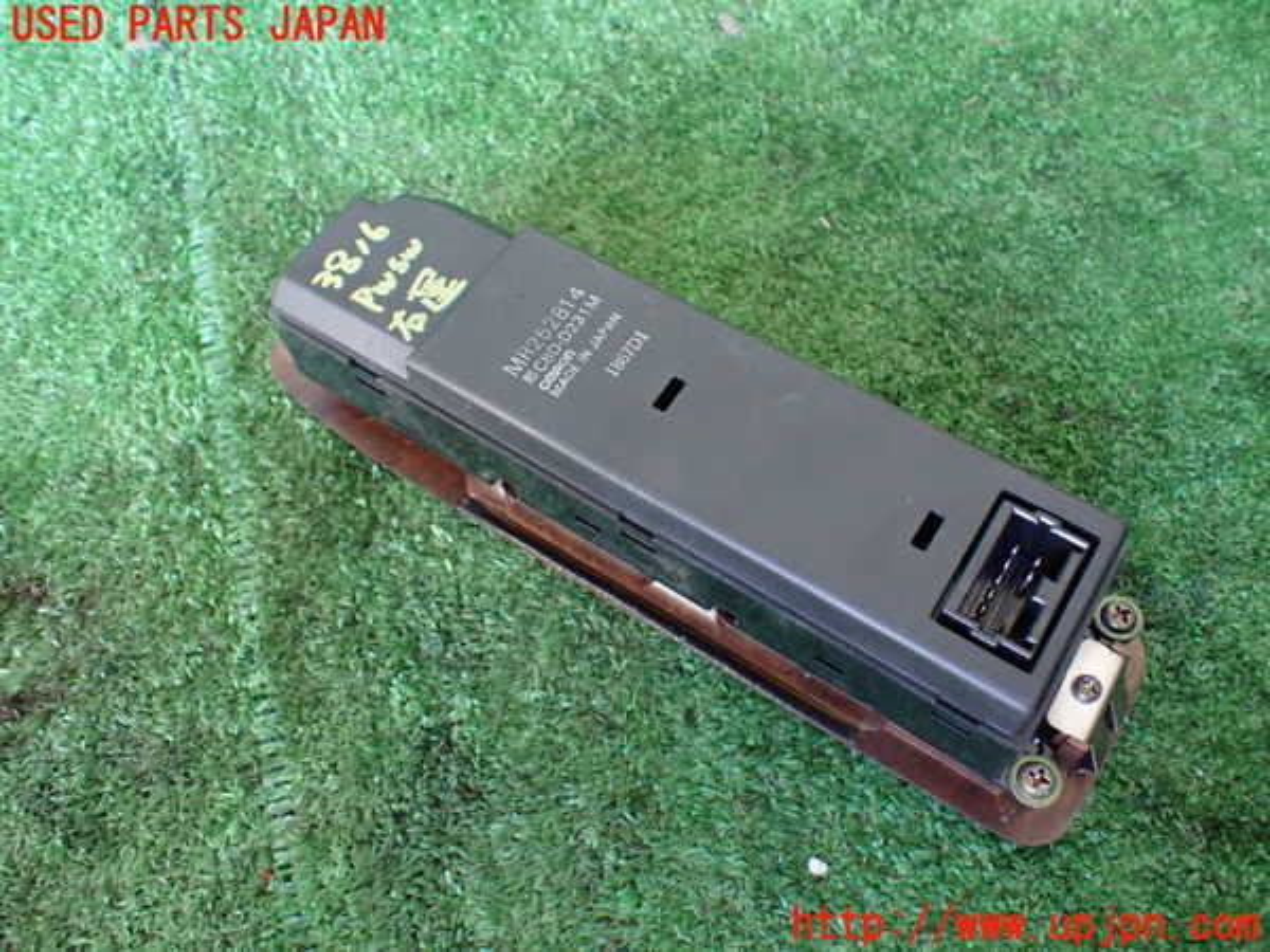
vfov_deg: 46.8
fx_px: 1101
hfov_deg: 60.0
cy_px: 476
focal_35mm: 30
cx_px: 635
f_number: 2.3
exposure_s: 1/60
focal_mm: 5.4
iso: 800
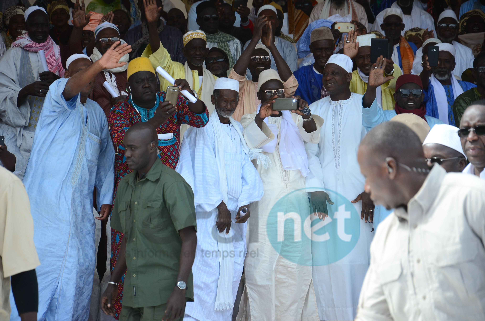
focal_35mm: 158
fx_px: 2117
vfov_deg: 8.7
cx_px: 242
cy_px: 160
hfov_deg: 13.1
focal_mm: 105
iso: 320
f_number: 5.6
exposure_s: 1/500
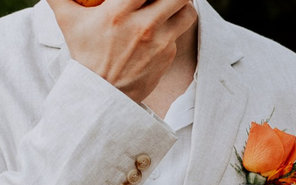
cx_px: 249
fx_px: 2177
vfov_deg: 4.8
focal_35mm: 270
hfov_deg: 7.8
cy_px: 242
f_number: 2
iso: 250
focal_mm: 35
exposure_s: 1/500
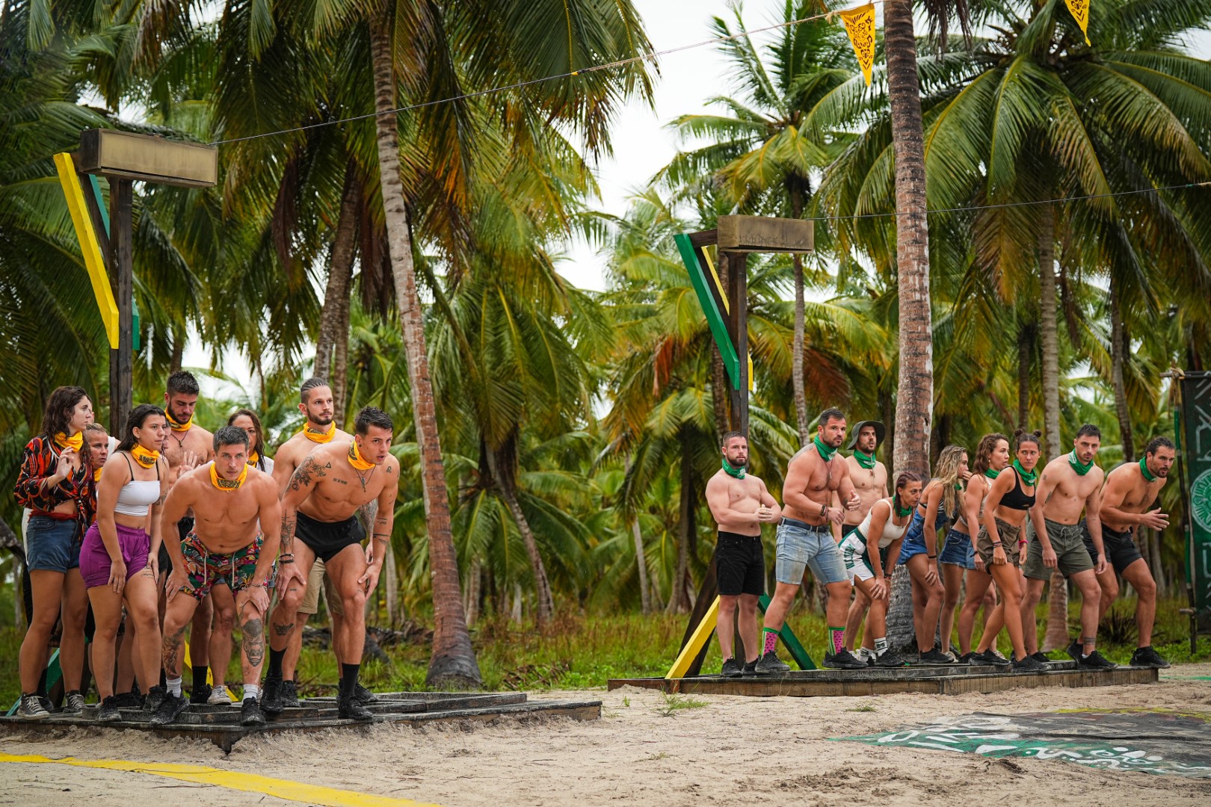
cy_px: 404
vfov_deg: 19.5
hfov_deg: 28.8
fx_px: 2355
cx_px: 606
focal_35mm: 70
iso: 500
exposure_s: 1/750
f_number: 4
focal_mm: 70
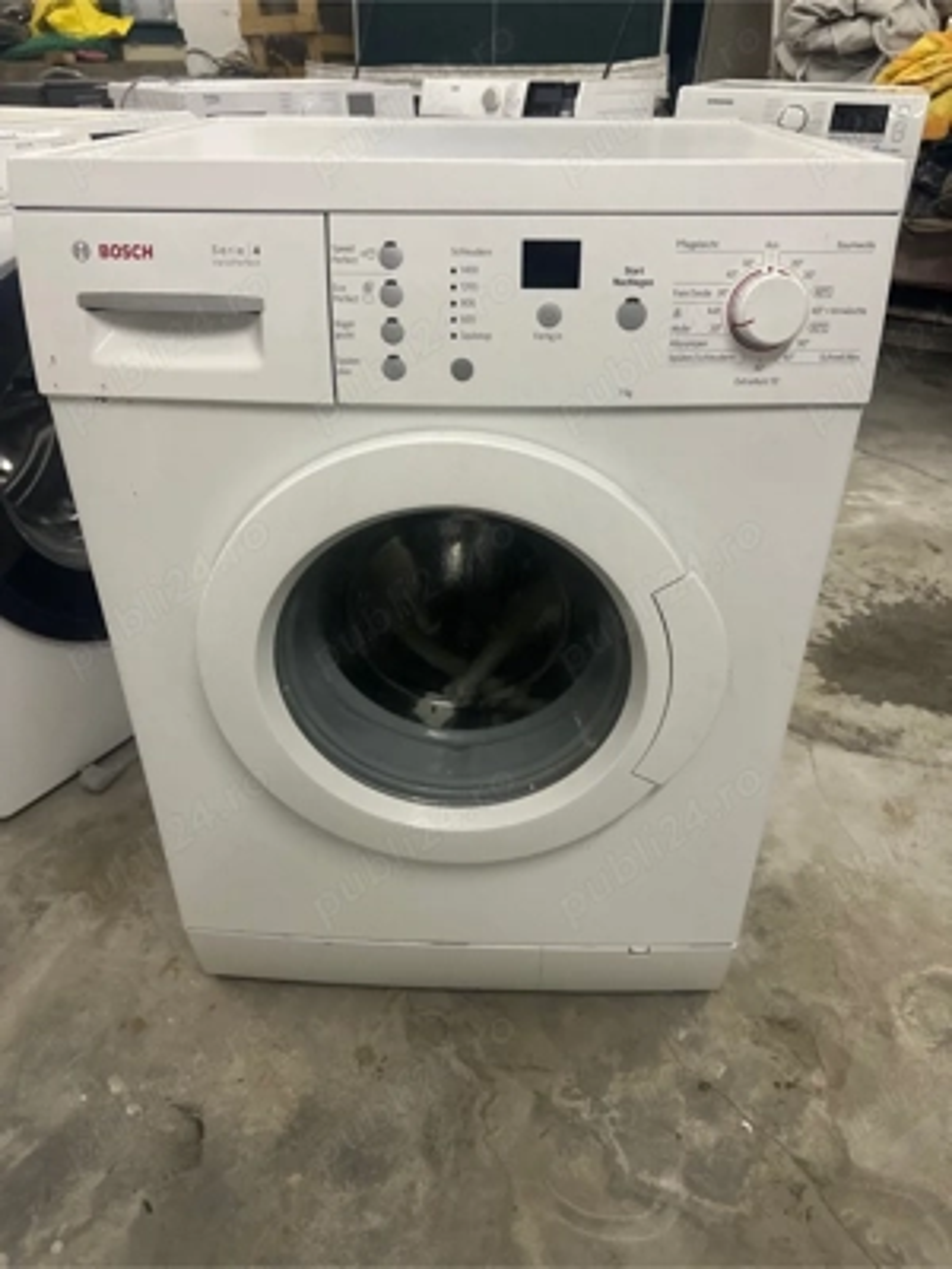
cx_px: 476
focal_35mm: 24
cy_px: 634
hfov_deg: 56.8
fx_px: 880
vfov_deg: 71.6
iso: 320
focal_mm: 6.86
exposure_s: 1/50
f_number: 1.78
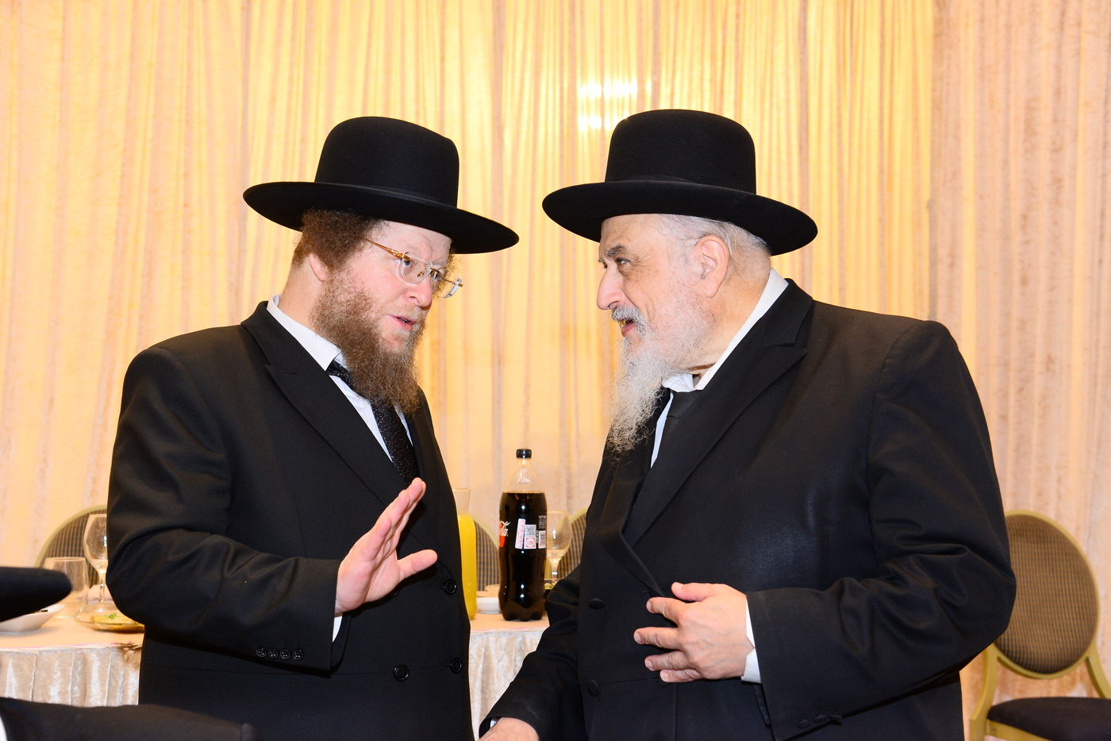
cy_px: 370
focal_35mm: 48
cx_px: 556
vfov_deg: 28.1
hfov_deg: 41.1
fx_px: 1481
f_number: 6.3
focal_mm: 48
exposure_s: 1/125
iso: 2000
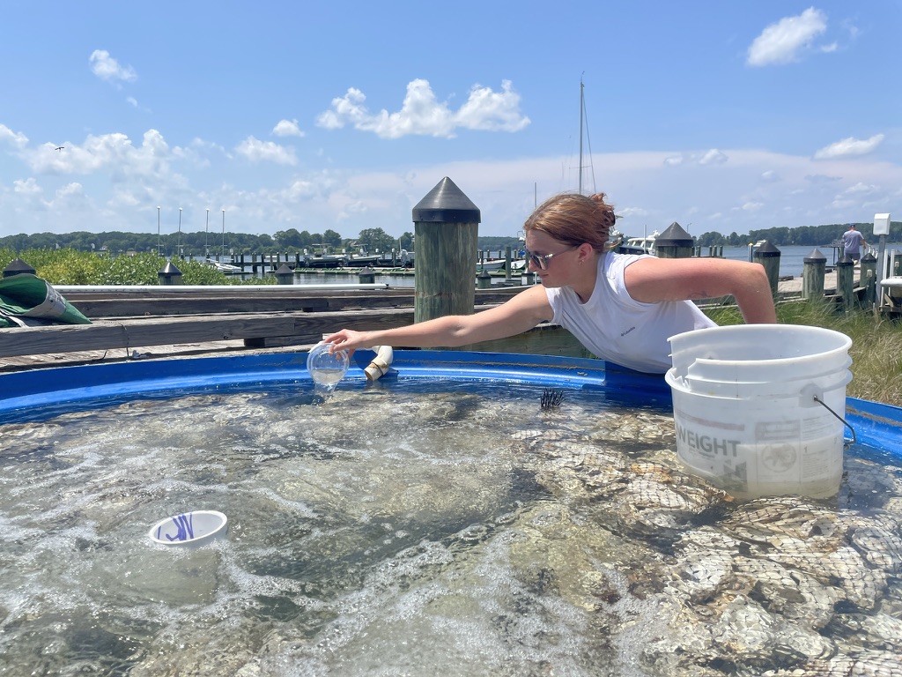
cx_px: 451
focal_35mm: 26
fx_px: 677
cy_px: 338
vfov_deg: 53.1
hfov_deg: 67.3
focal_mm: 4.2
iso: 32
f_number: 1.6
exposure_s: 1/4831
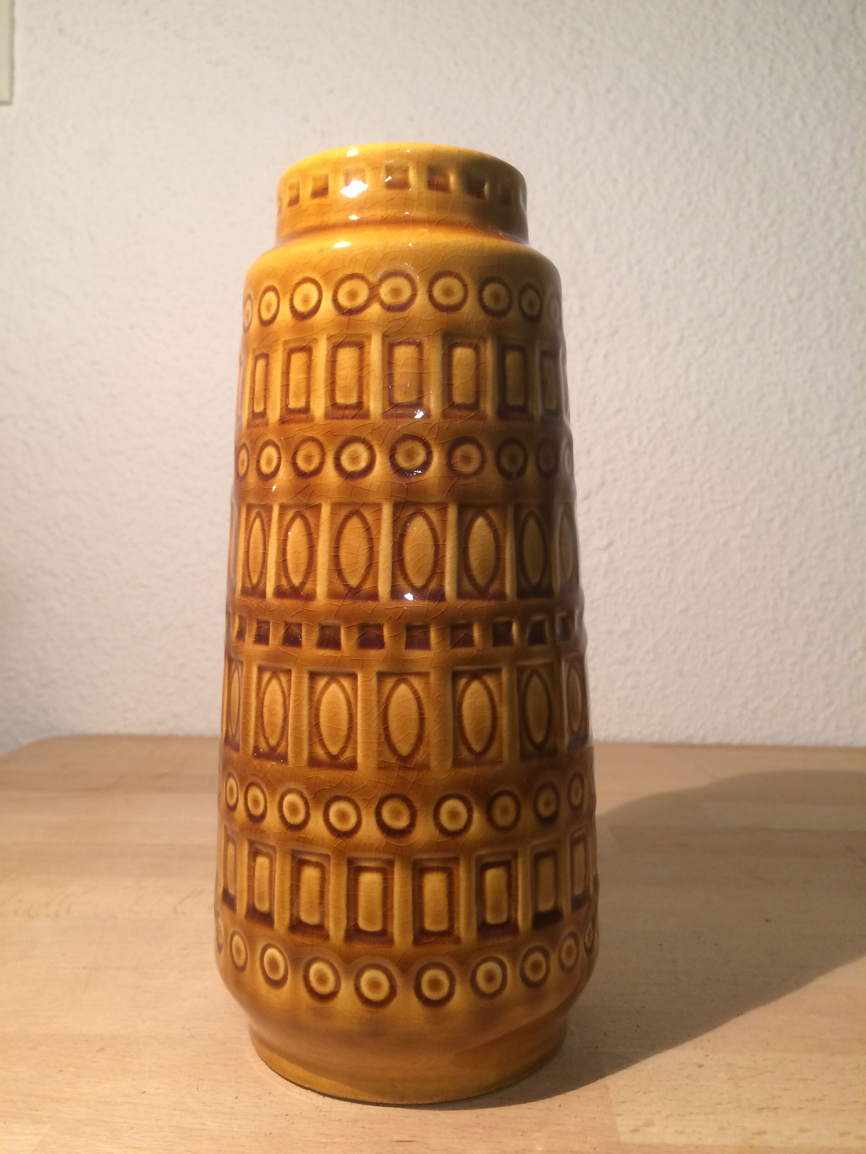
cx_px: 433
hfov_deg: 48.2
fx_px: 967
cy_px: 577
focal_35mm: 29
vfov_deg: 61.7
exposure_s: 1/33
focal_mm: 4.15
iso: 100
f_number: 2.2
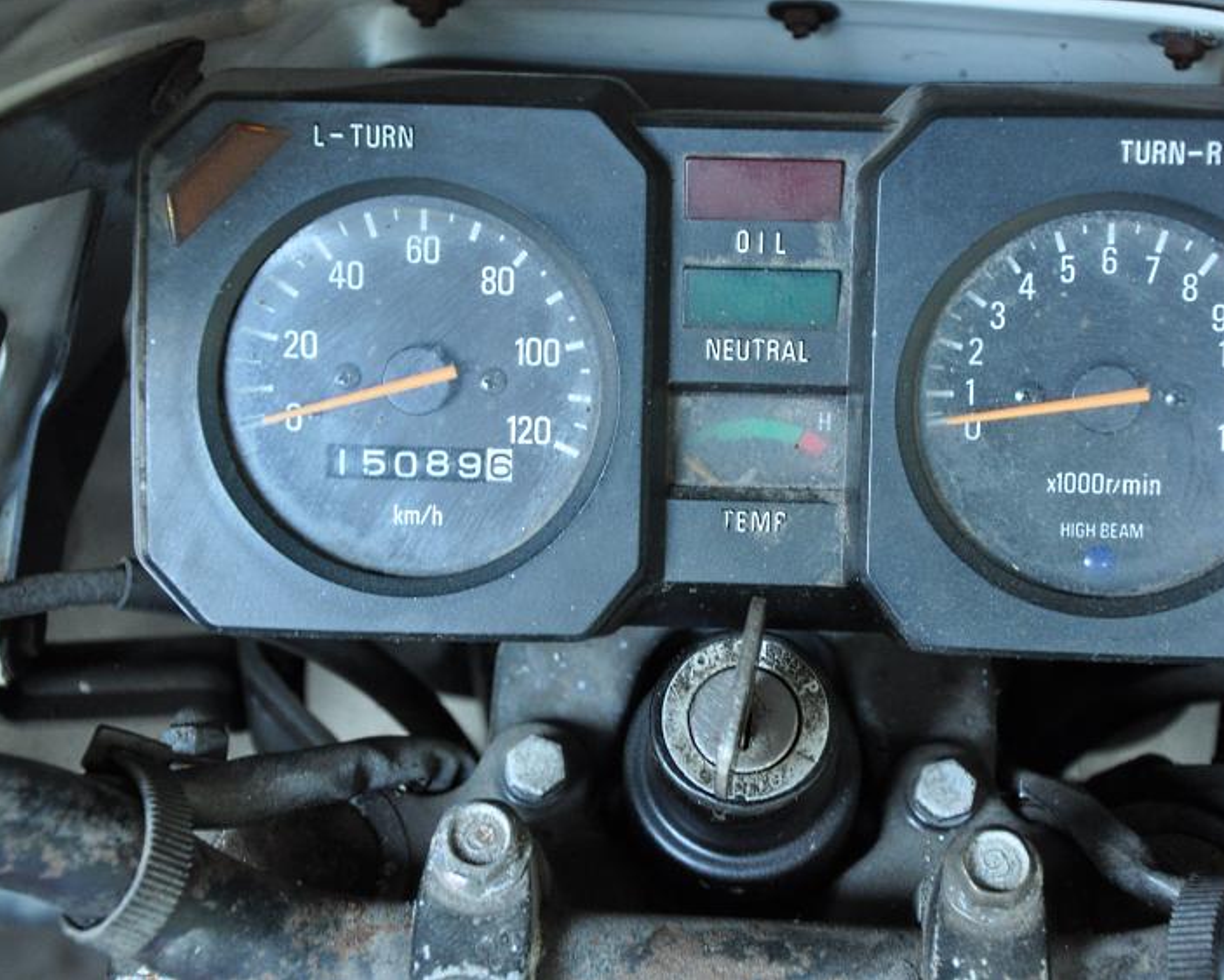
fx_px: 3080
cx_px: 670
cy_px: 490
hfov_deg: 22.5
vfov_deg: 18.1
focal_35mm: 85
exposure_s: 1/8
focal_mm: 50
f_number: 5
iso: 1400
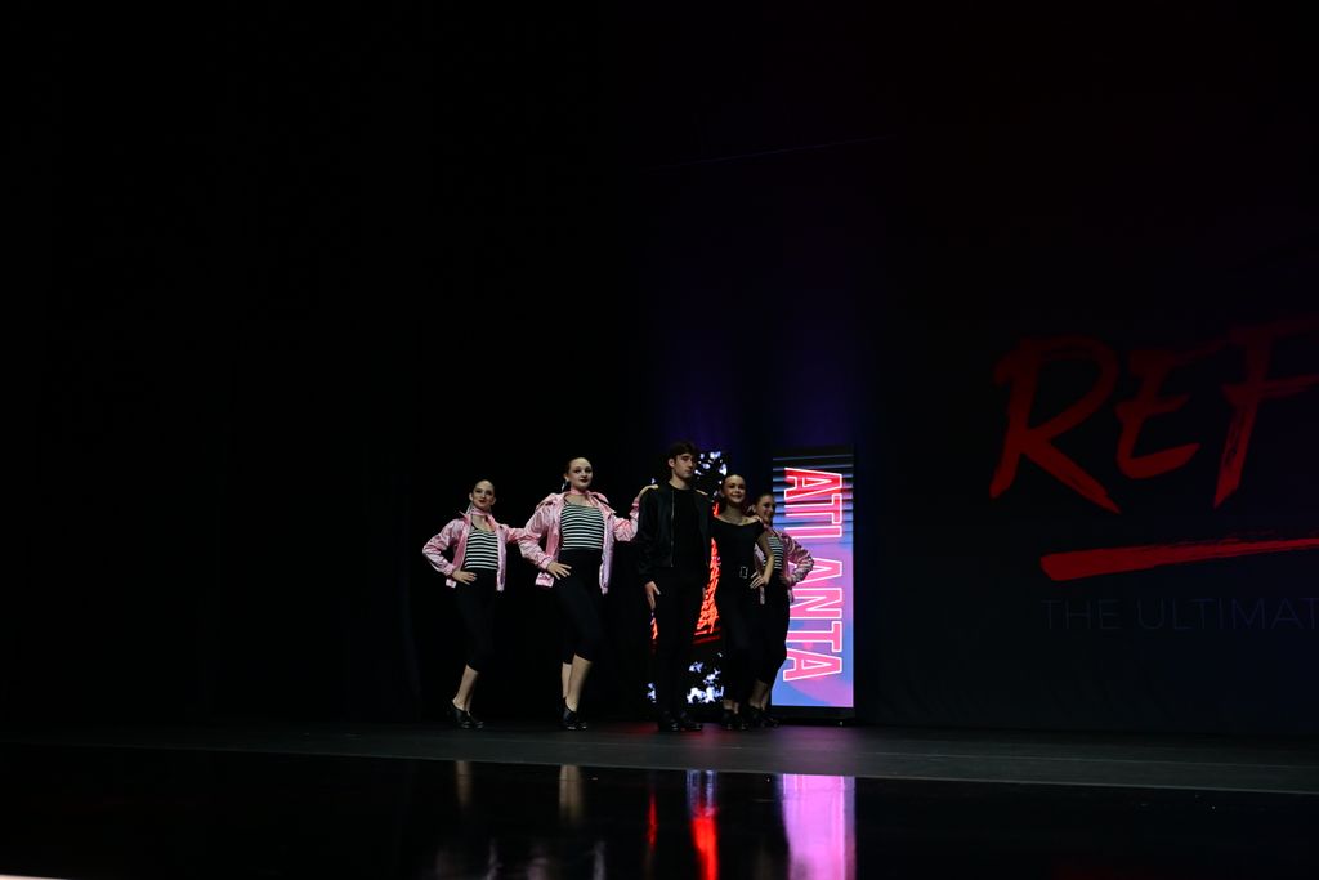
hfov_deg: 49.5
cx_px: 660
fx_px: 1429
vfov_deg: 34.2
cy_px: 440
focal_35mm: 39
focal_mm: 39
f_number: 3.2
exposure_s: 1/640
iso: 3200
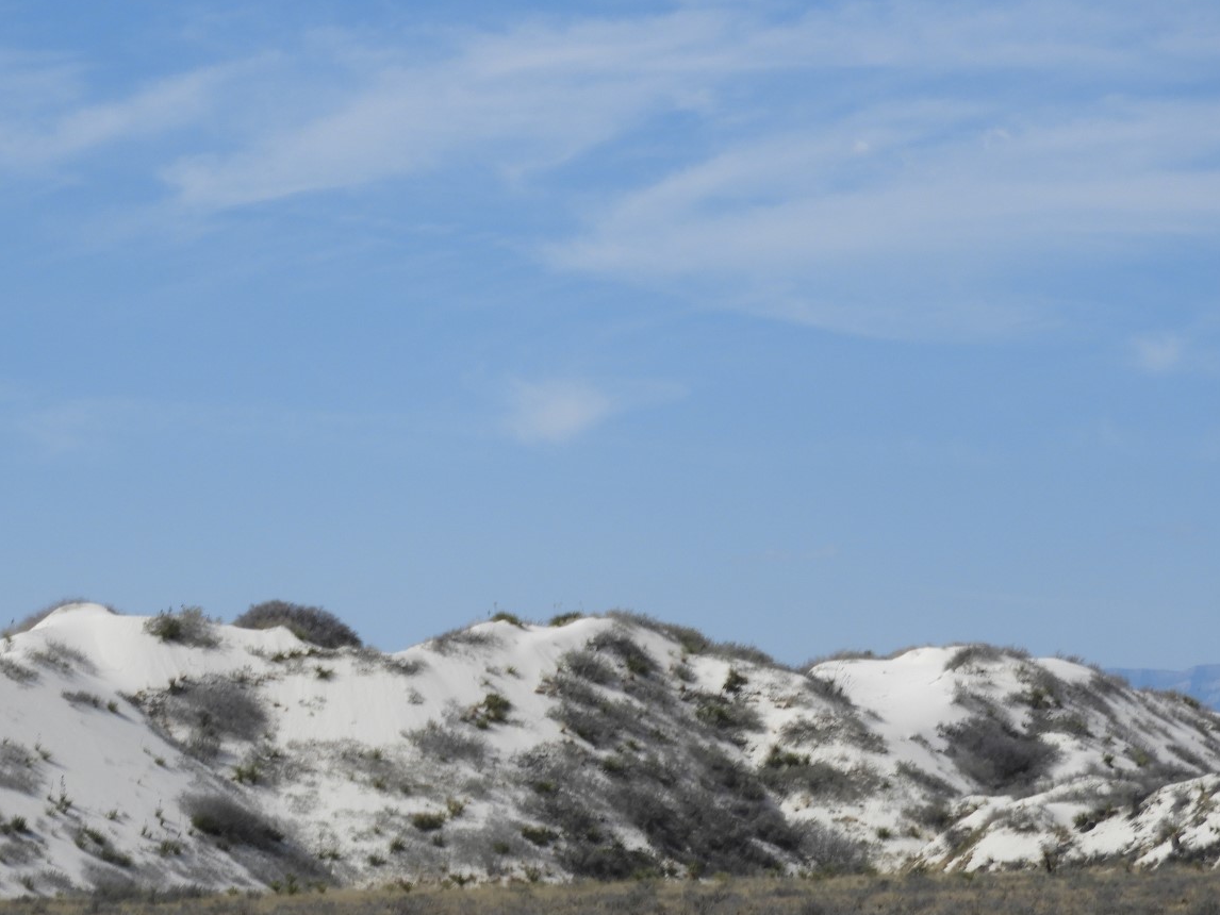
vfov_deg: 9.5
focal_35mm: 157
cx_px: 493
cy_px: 511
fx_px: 5534
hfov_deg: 12.6
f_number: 5
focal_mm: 22.4
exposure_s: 1/1250
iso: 100
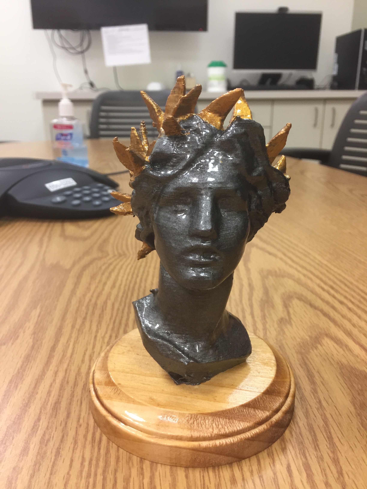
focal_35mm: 29
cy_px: 244
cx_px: 184
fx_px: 410
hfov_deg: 48.2
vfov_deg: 61.7
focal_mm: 4.15
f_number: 2.2
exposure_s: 1/30
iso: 100
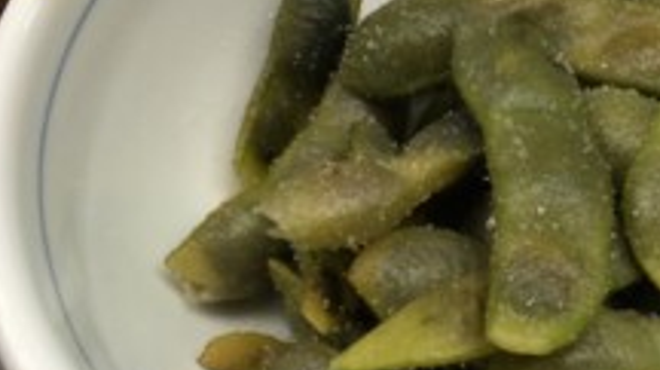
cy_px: 199
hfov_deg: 31.0
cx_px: 541
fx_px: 1154
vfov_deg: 18.2
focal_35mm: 66
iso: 50
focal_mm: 4.15
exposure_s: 1/15
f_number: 2.2
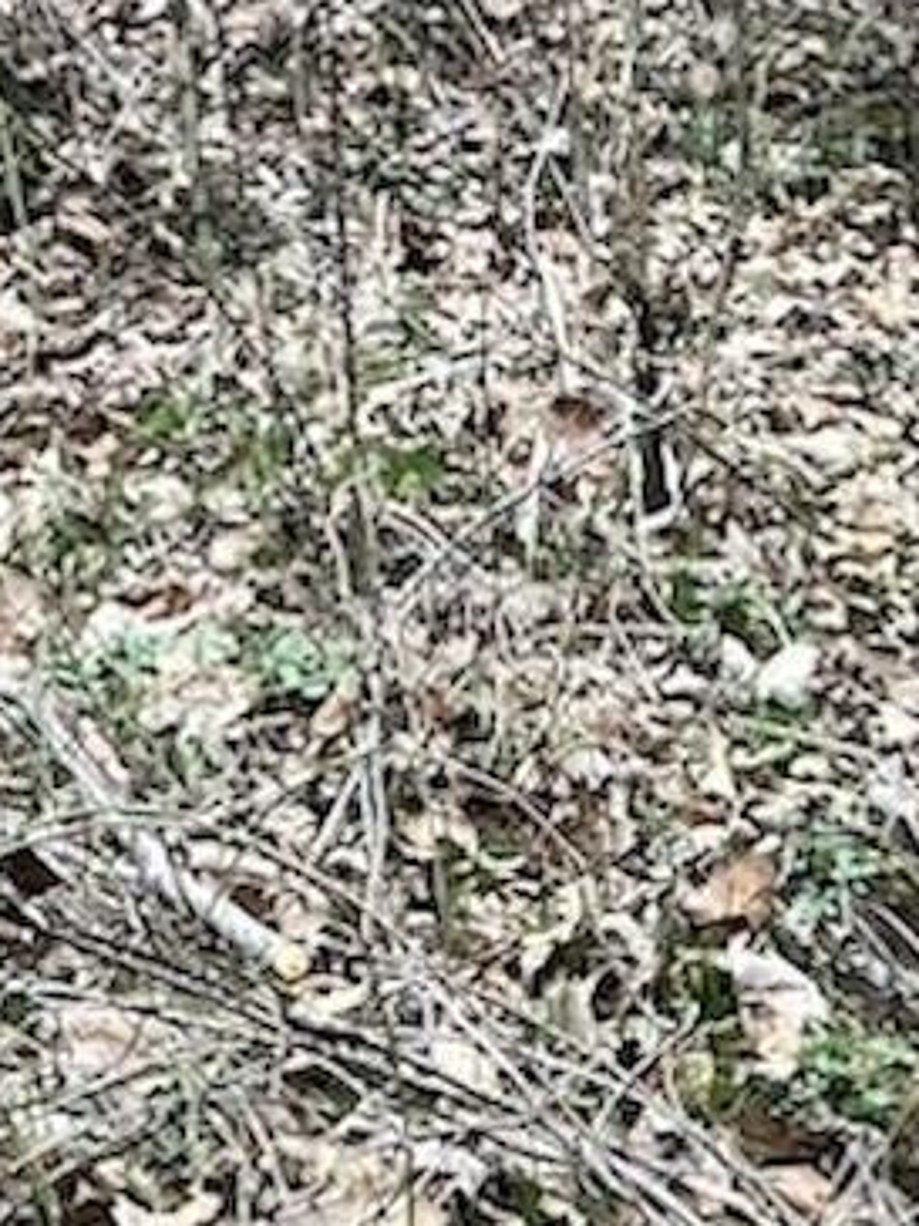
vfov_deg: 15.9
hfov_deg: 12.2
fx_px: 4177
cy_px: 1575
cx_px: 1198
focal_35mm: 118
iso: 80
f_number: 1.8
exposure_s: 1/67
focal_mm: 3.99
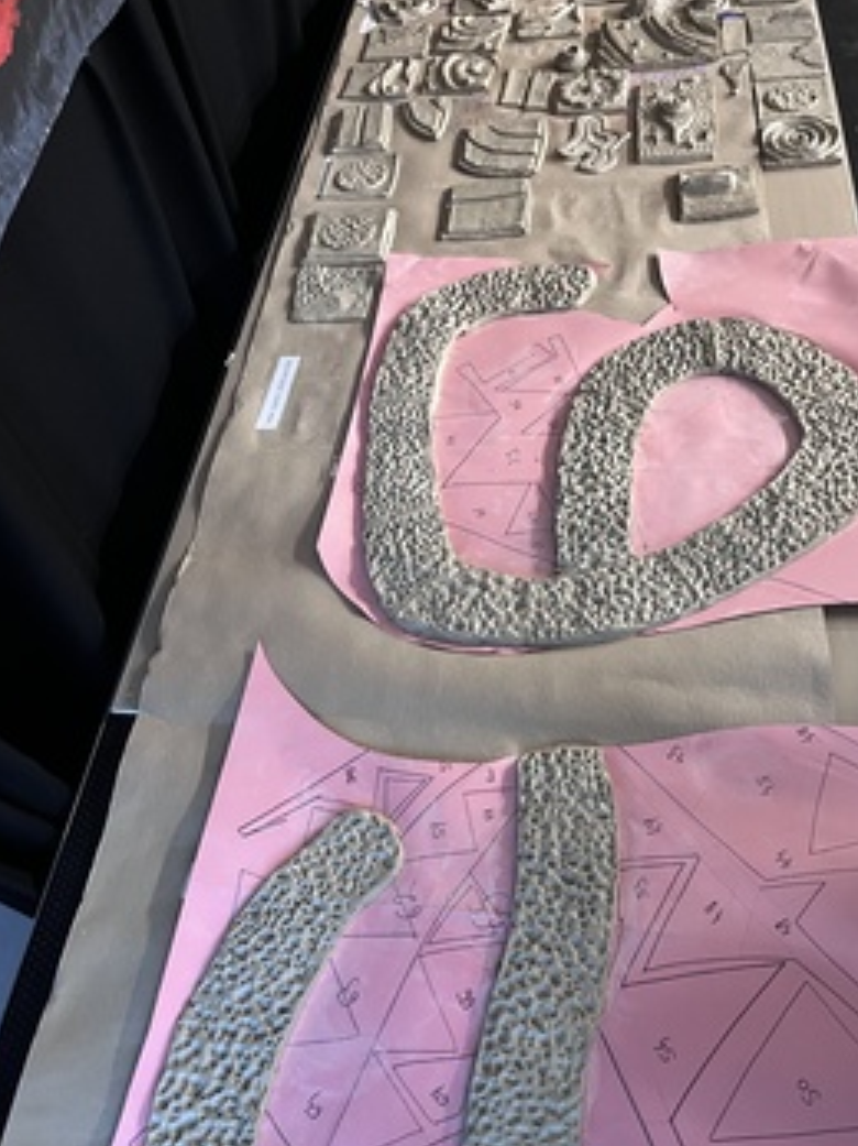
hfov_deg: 46.7
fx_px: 992
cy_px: 594
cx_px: 462
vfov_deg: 60.0
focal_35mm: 30
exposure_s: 1/40
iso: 640
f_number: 1.6
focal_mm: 5.1
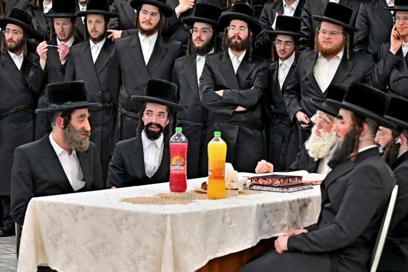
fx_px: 1609
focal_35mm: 142
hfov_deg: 14.4
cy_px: 136
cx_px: 204
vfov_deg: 9.7
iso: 500
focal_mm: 95
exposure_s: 1/200
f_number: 4
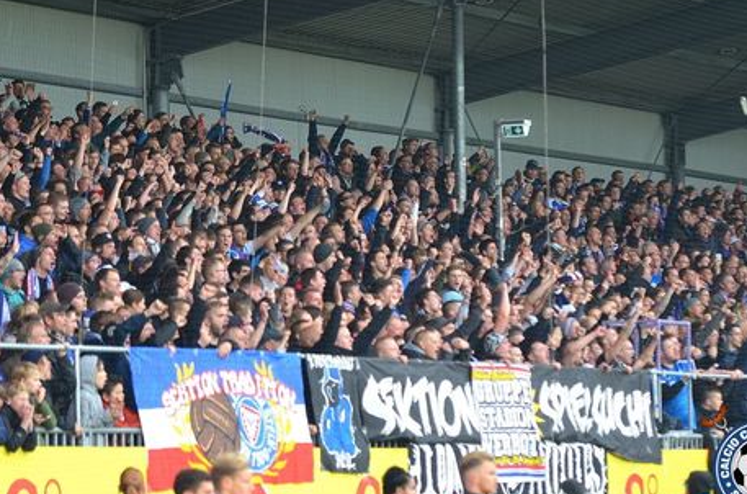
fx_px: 4069
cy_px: 238
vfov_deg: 6.9
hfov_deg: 10.5
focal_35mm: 197
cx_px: 386
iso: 800
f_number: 3.2
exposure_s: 1/800
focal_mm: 105
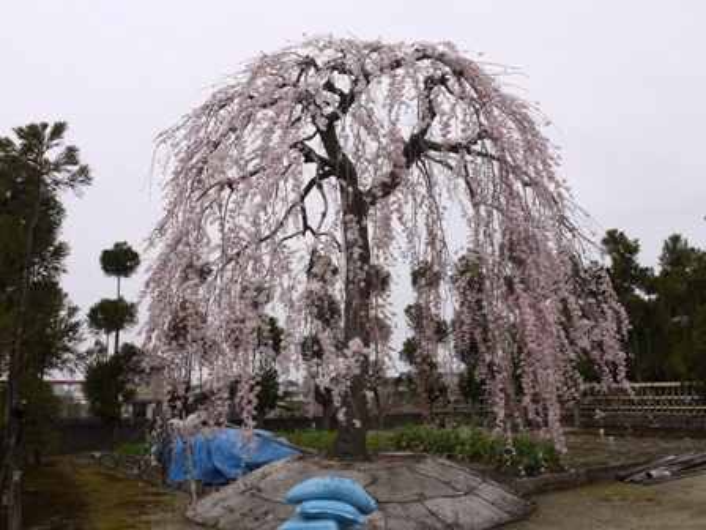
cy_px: 265
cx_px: 353
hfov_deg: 54.0
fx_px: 693
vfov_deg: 41.8
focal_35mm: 34
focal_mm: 17
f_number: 7.1
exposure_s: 1/400
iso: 100
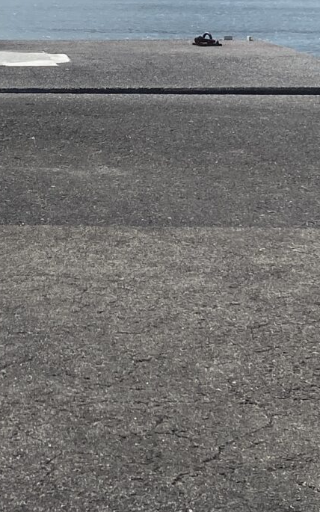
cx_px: 74
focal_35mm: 103
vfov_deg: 19.8
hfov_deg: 12.7
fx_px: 1438
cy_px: 57
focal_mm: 4.25
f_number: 1.8
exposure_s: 1/5236
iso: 32
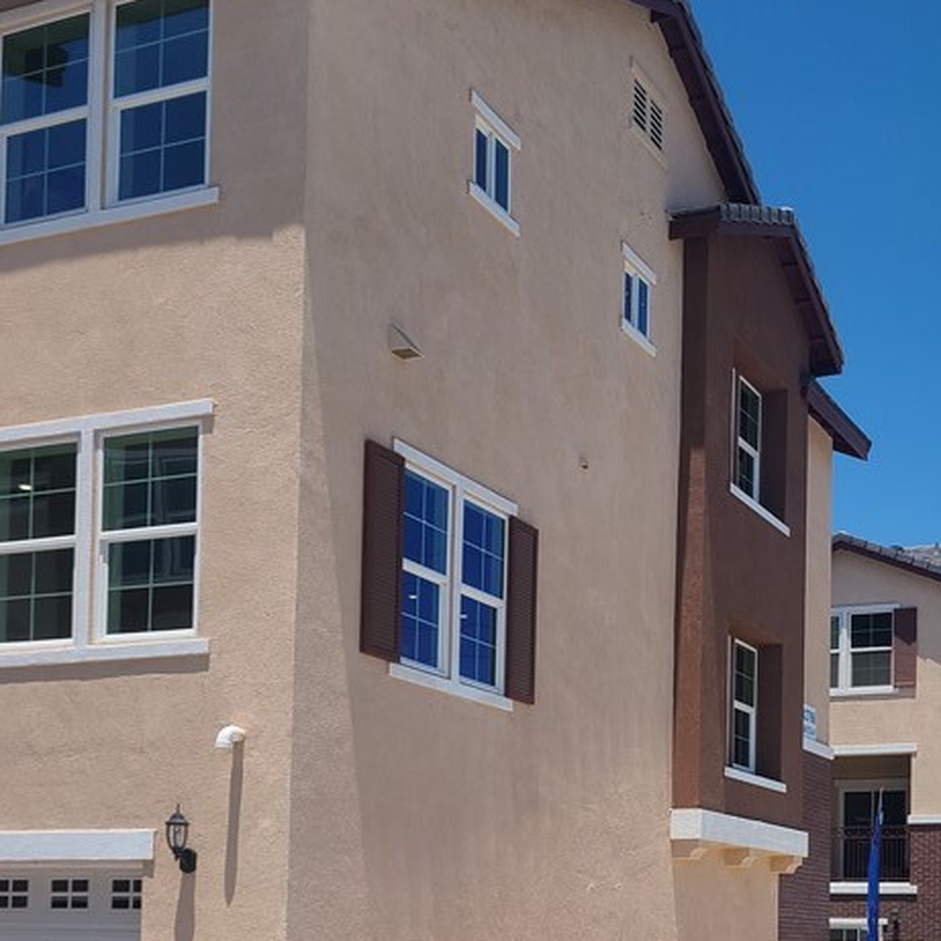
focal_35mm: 51
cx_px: 686
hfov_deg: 32.9
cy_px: 865
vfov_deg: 31.6
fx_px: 1569
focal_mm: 5.4
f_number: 1.8
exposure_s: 1/3299
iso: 40
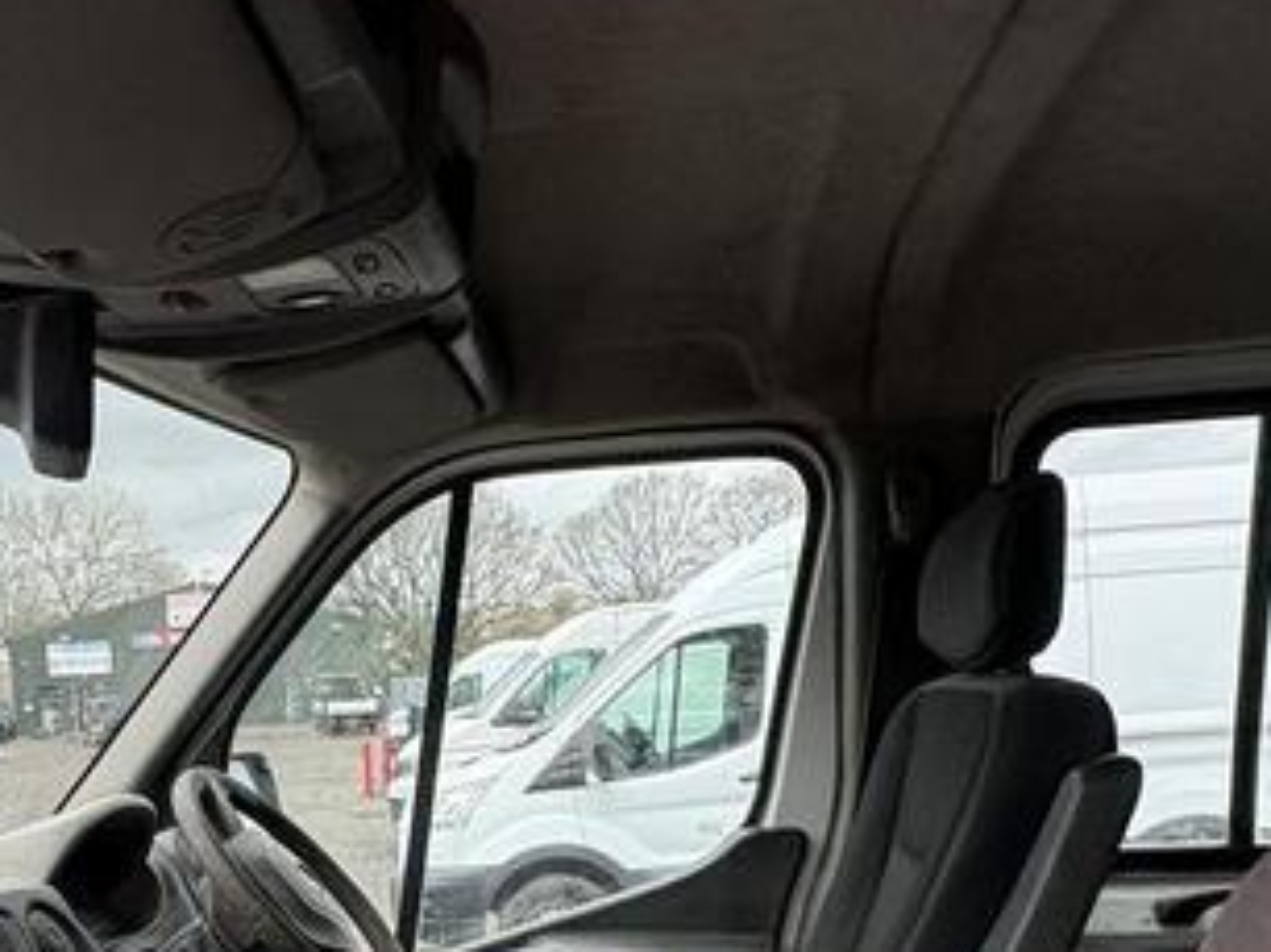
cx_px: 420
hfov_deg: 45.1
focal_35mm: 41
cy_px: 877
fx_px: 1504
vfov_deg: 33.1
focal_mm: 2.22
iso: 40
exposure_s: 1/240
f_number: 2.2
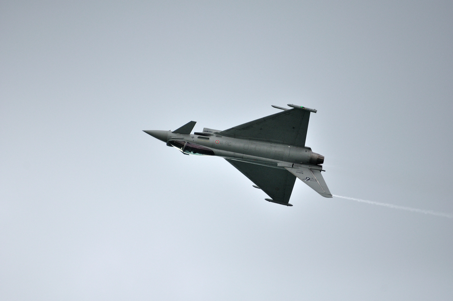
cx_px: 226
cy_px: 150
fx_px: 5656
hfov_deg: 4.6
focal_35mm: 450
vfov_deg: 3.0
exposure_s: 1/1600
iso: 400
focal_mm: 300
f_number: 5.6
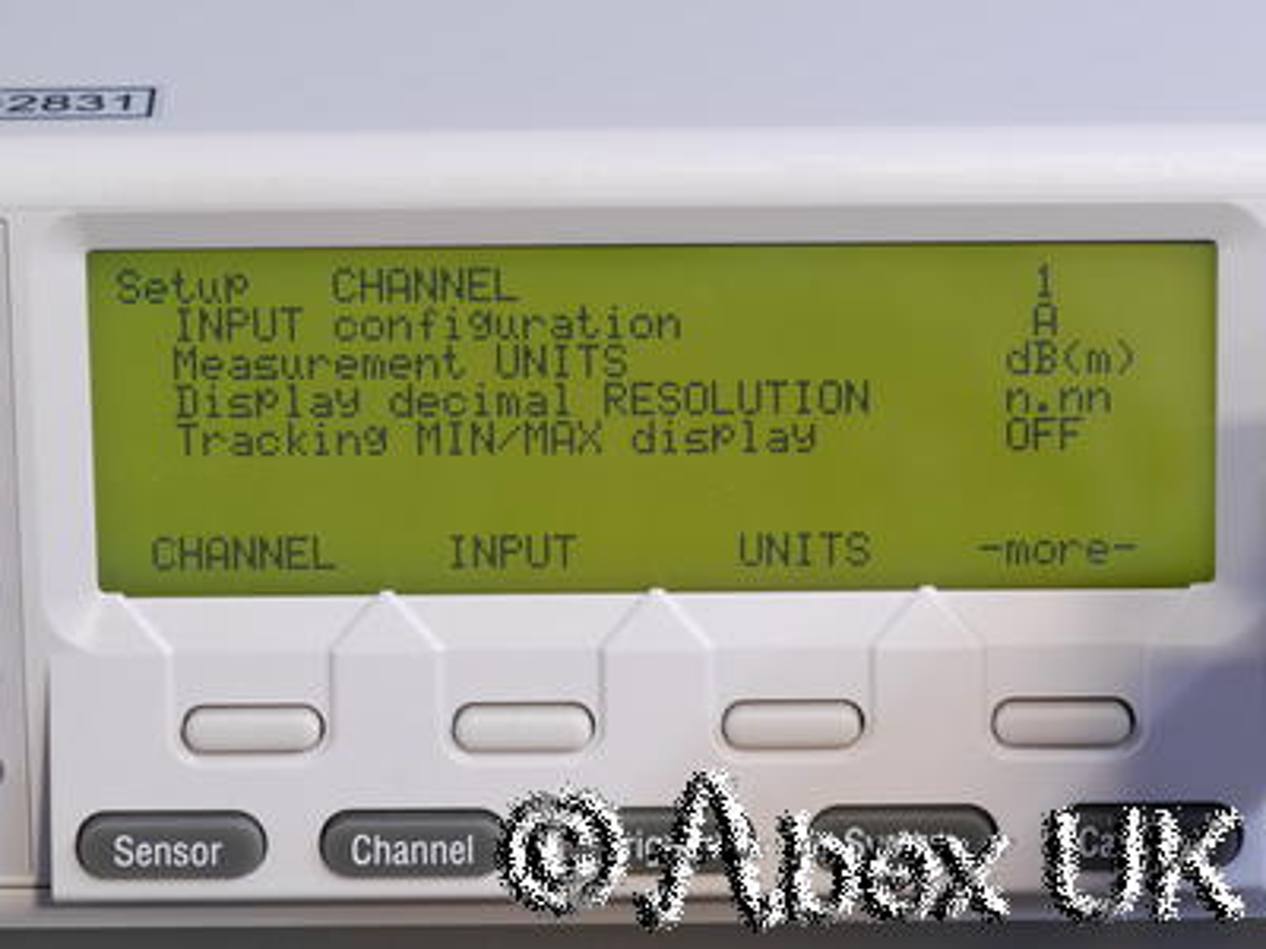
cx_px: 633
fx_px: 10240
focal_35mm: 280
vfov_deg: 5.3
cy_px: 474
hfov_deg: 7.1
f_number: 14
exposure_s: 1/1.3
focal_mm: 140
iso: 400
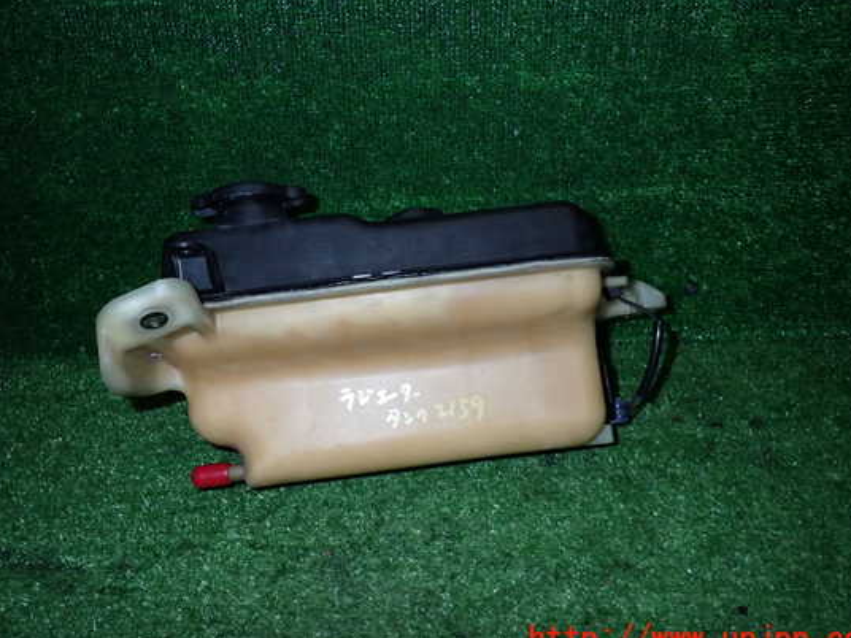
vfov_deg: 49.7
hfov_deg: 63.4
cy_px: 303
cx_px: 411
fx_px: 688
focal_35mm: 28
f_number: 5.6
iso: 400
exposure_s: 1/100
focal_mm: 4.5
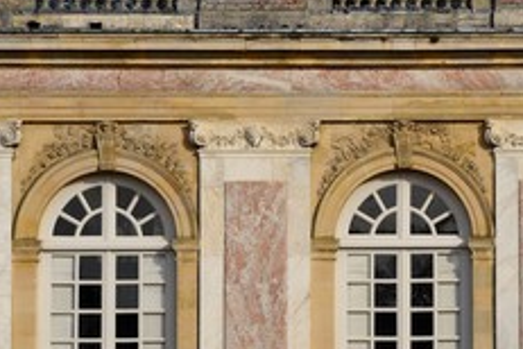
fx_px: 4227
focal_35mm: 291
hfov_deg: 7.1
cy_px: 197
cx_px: 396
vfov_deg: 4.7
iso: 200
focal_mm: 160
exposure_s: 1/320
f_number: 11
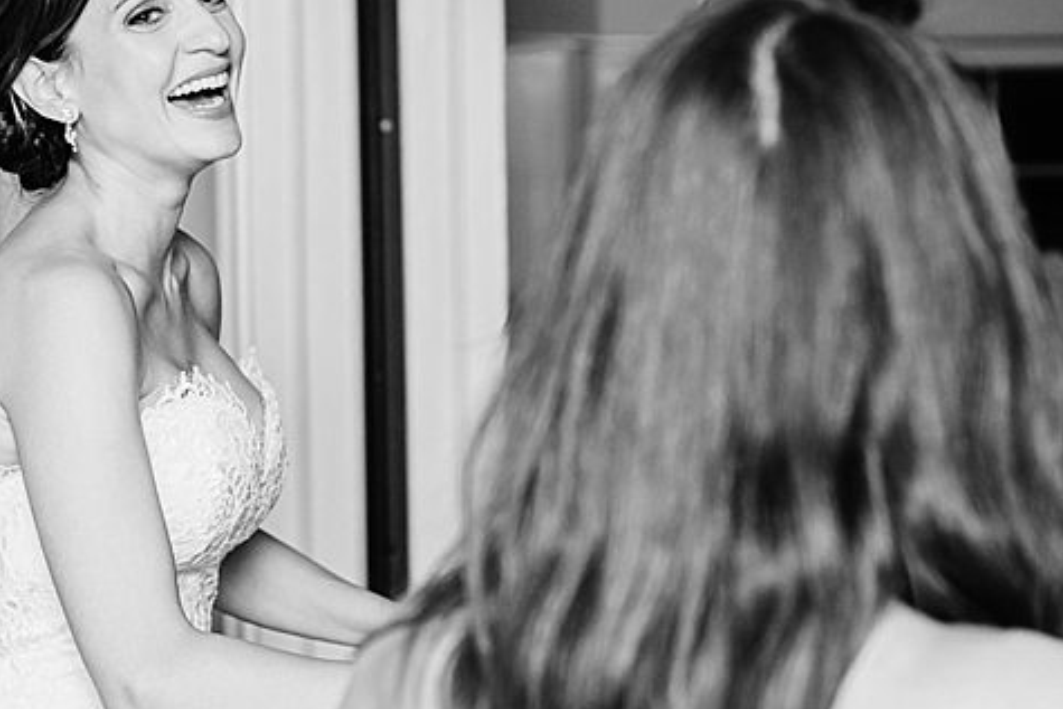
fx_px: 2924
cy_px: 305
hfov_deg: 20.2
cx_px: 98
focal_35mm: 99
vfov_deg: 13.8
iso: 320
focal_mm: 50
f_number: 2.8
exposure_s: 1/200
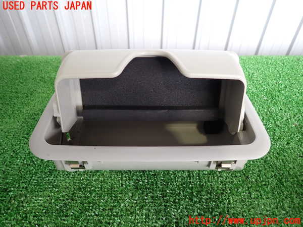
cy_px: 114
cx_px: 152
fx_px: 219
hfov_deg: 69.4
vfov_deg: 54.9
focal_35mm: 25
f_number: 2
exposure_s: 1/60
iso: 200
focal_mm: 4.5
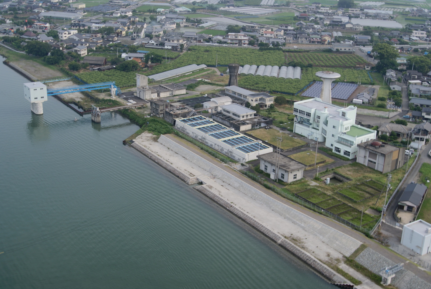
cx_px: 216
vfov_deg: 32.0
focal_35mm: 42
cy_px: 144
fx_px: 503
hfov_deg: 46.3
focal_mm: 28
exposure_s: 1/80
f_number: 11
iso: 100
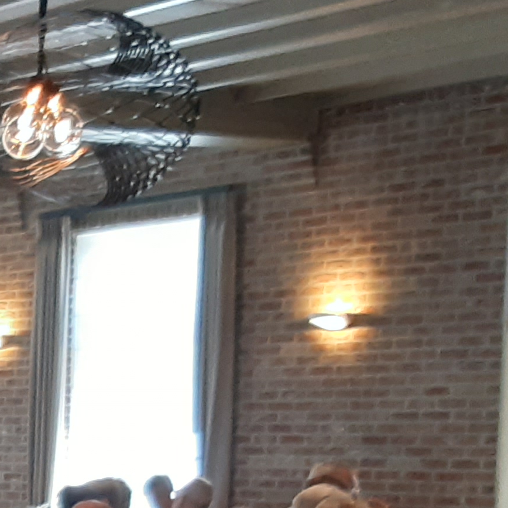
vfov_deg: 13.5
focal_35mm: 122
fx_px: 2026
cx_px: -446
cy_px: 735
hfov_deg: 12.8
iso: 200
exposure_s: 1/50
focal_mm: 3.92
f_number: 1.7
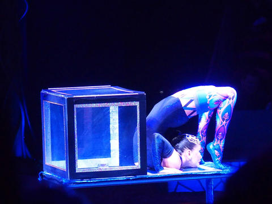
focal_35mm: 150
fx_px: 1179
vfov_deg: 9.9
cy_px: 102
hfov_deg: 13.2
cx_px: 136
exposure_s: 1/40
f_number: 2.8
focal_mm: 31.8
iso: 1250
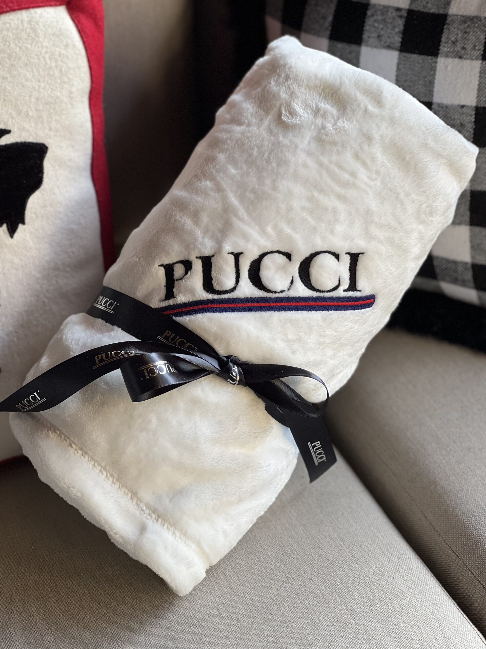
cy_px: 324
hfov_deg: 19.1
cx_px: 243
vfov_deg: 25.3
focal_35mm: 77
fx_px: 1441
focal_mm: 9
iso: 125
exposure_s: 1/121
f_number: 2.8
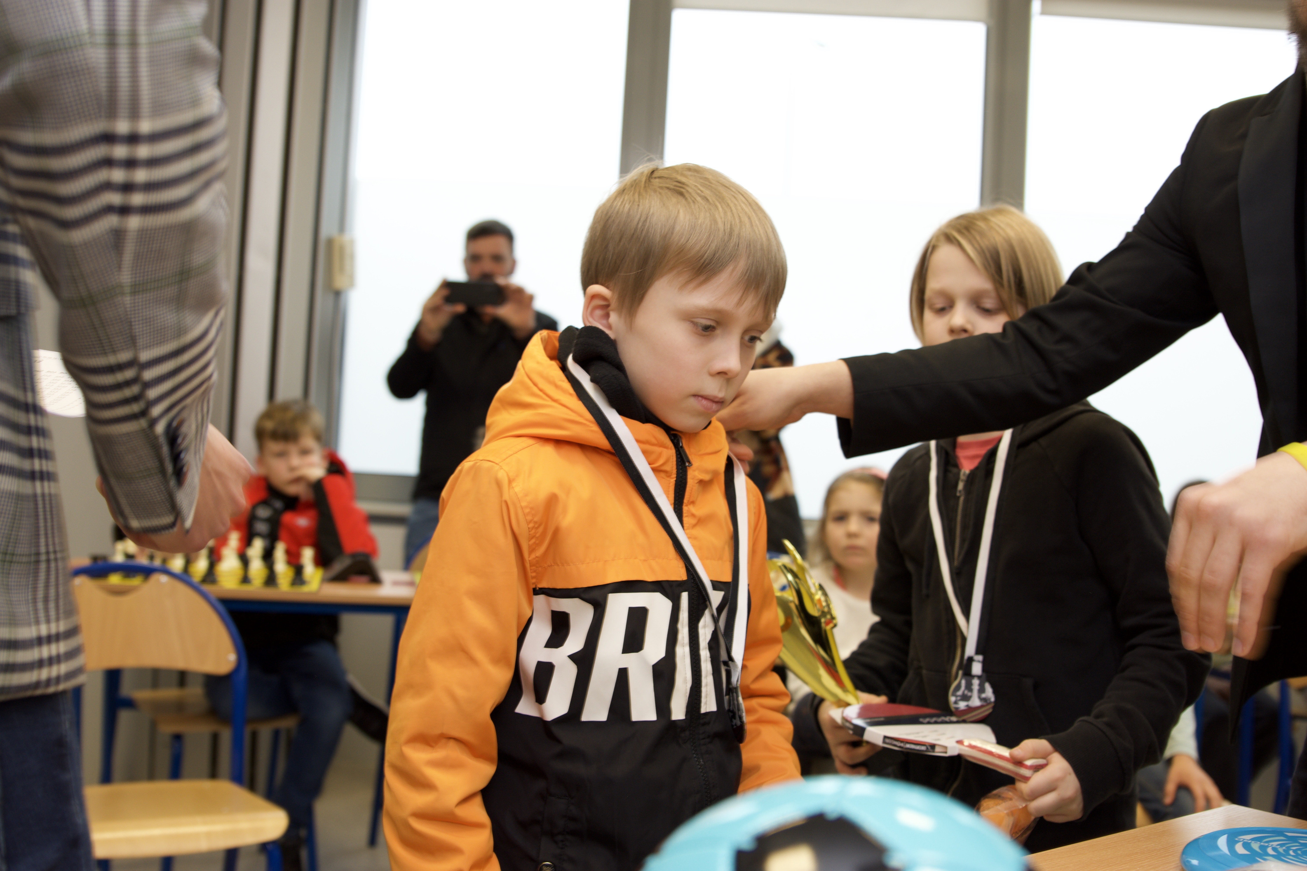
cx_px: 654
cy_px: 436
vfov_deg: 34.2
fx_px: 1416
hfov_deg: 49.6
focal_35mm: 39
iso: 200
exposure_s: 1/80
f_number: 2.8
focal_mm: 26
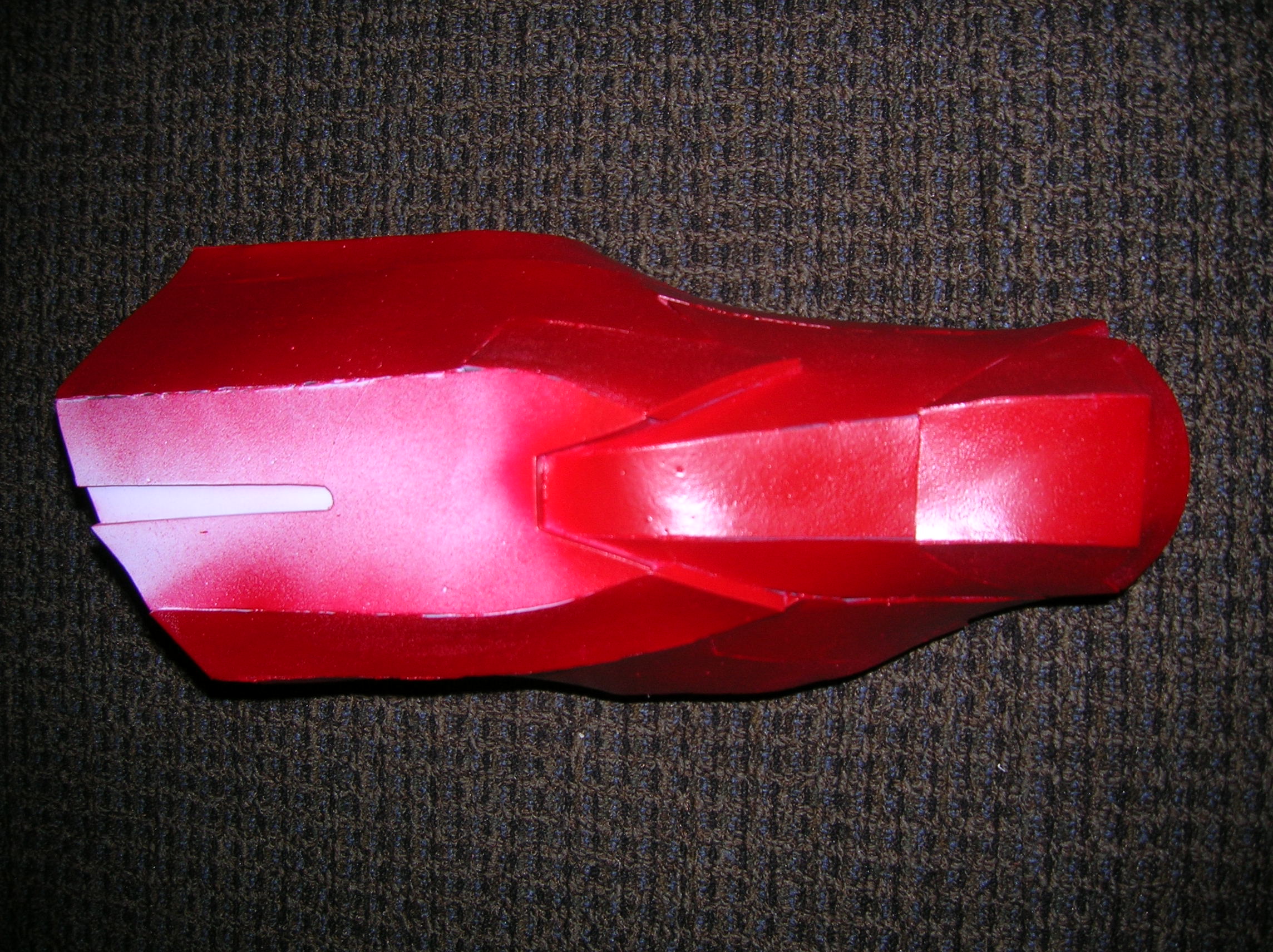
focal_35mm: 34
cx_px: 636
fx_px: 1249
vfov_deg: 41.7
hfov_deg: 54.0
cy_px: 476
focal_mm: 5.7
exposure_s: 1/60.1
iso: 50
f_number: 2.9
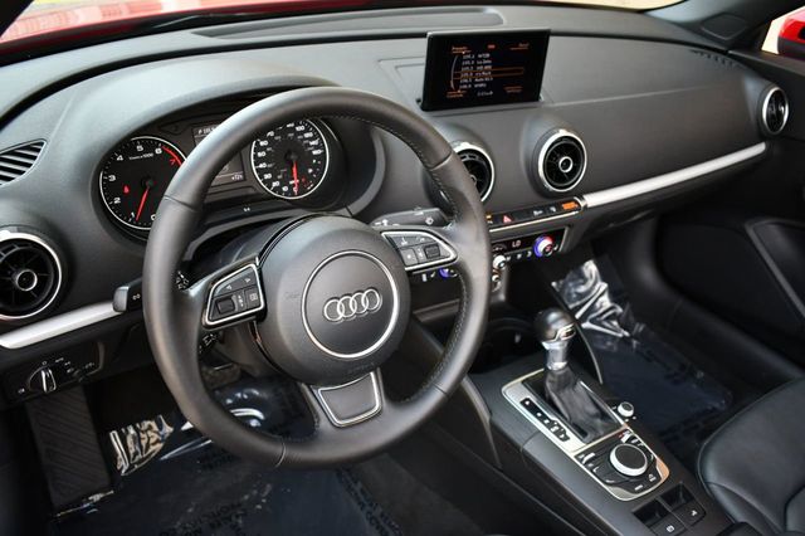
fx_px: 738
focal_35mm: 33
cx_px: 402
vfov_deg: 39.9
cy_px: 268
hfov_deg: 57.2
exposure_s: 1/250
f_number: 3.8
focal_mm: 22
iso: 500
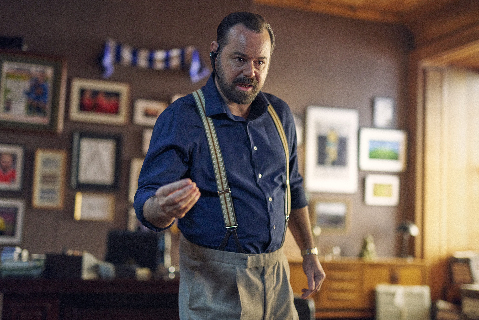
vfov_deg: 26.5
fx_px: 679
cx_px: 243
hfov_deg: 38.9
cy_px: 163
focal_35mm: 51
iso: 2000
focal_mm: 50
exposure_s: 1/250
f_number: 1.4
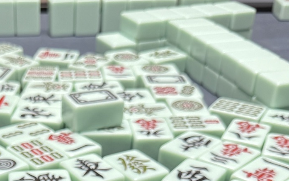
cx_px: 32
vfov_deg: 16.0
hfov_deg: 27.3
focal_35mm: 73
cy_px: 289
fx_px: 575
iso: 200
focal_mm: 6.76
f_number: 1.78
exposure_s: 1/87
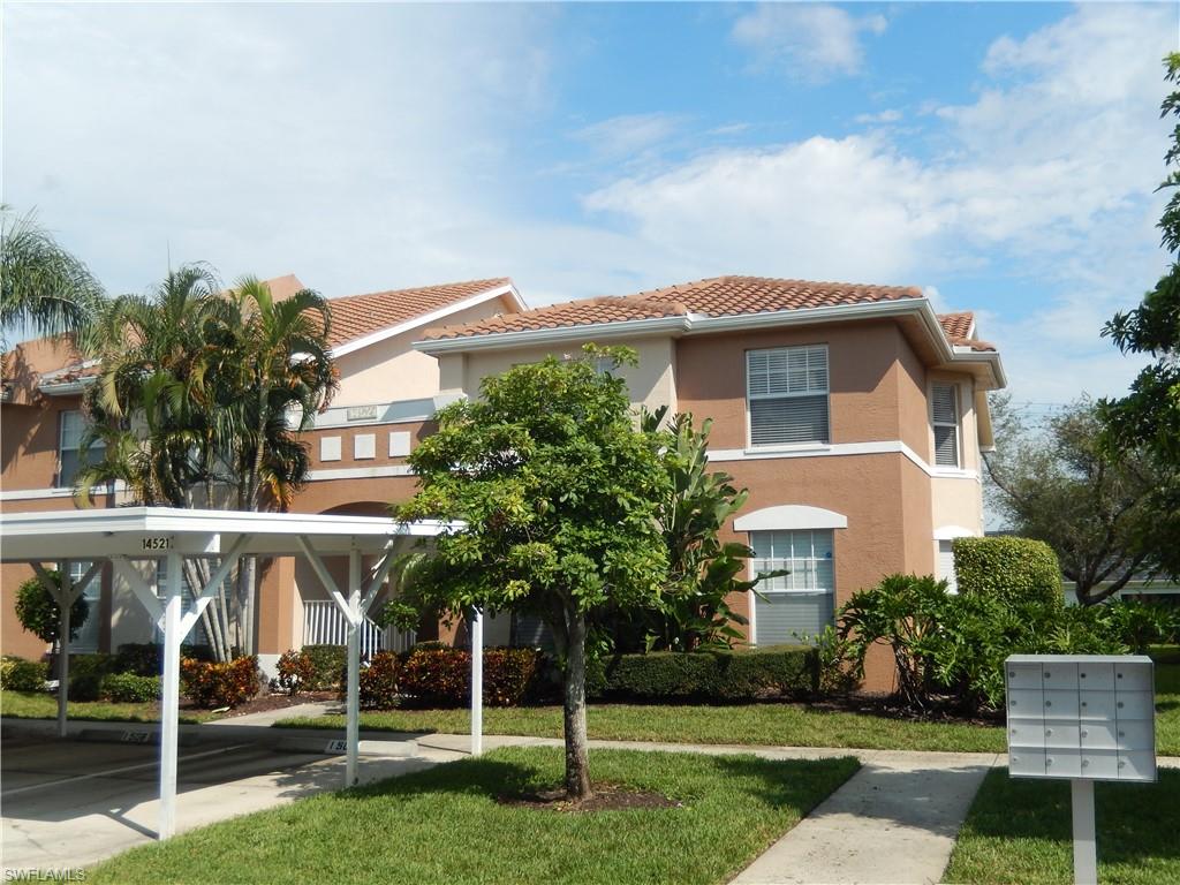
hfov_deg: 51.4
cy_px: 442
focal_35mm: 36
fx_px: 1227
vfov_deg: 39.7
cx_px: 590
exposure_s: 1/1000
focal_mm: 6.5
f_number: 4
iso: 125
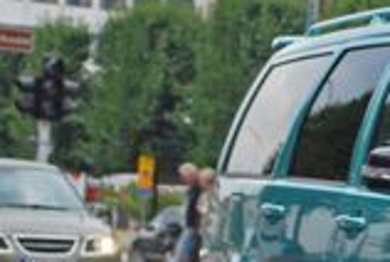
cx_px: 785
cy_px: 299
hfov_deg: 7.1
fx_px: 3028
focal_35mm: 279
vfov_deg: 4.9
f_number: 5.3
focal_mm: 46
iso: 200
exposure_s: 1/80
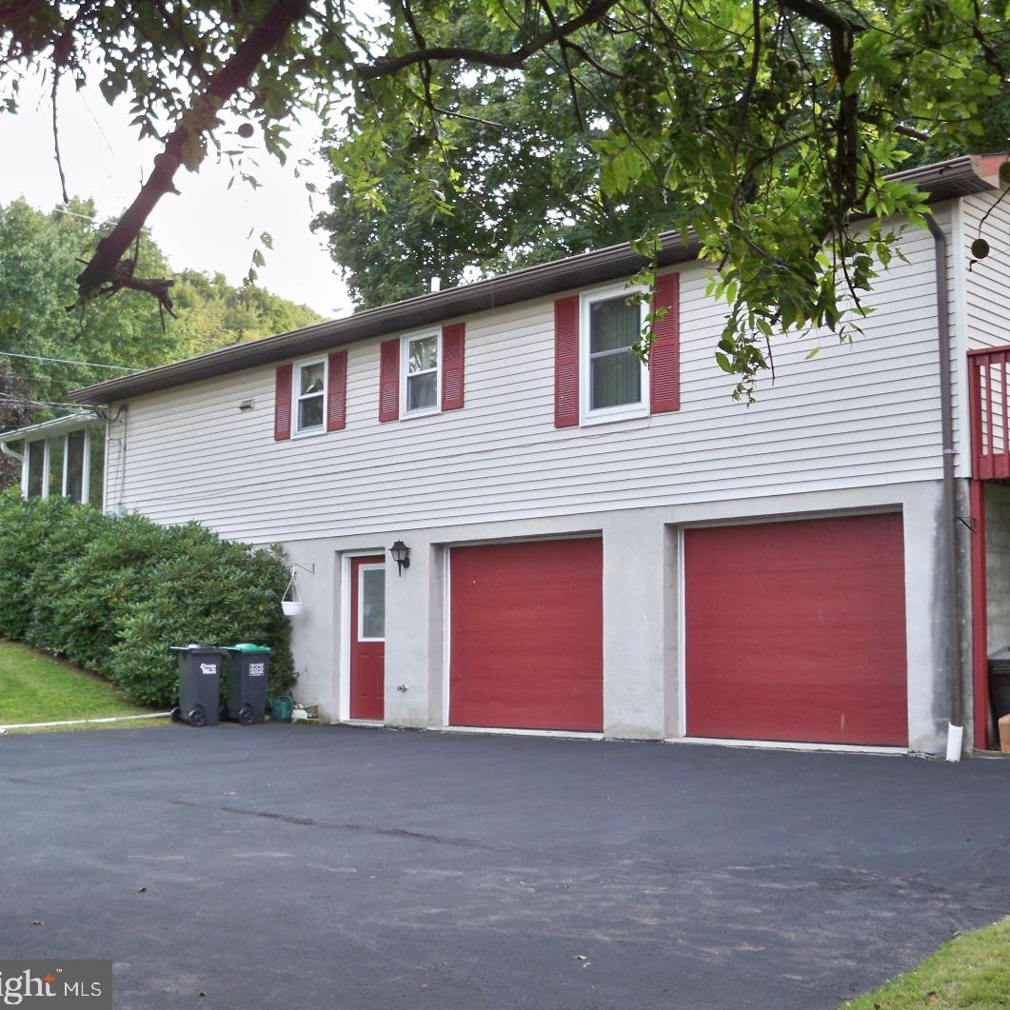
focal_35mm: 42
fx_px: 1386
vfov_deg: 40.0
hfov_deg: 39.8
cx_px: 631
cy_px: 500
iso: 80
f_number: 3.1
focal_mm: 6.3
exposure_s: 1/50
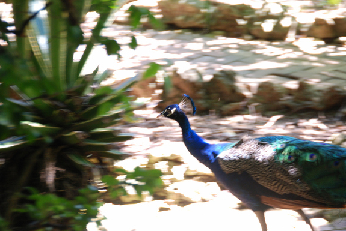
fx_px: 1844
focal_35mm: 192
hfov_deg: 10.7
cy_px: 116
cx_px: 199
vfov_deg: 7.2
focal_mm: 105
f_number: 5.6
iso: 320
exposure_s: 1/30
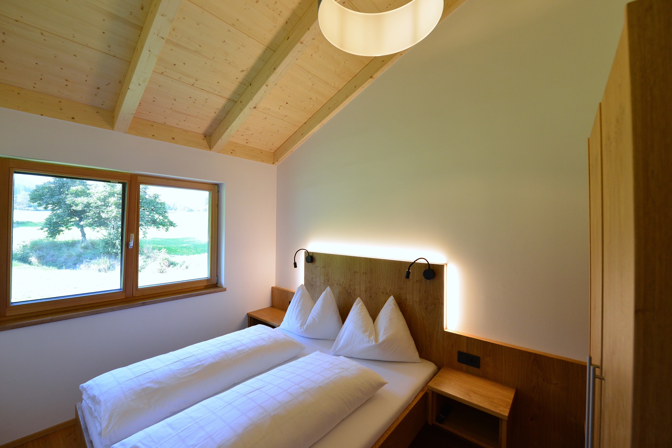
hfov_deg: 104.3
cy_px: 224
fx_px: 261
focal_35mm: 14
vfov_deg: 81.2
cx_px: 336
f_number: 7.1
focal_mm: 14
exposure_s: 1/125
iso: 1600
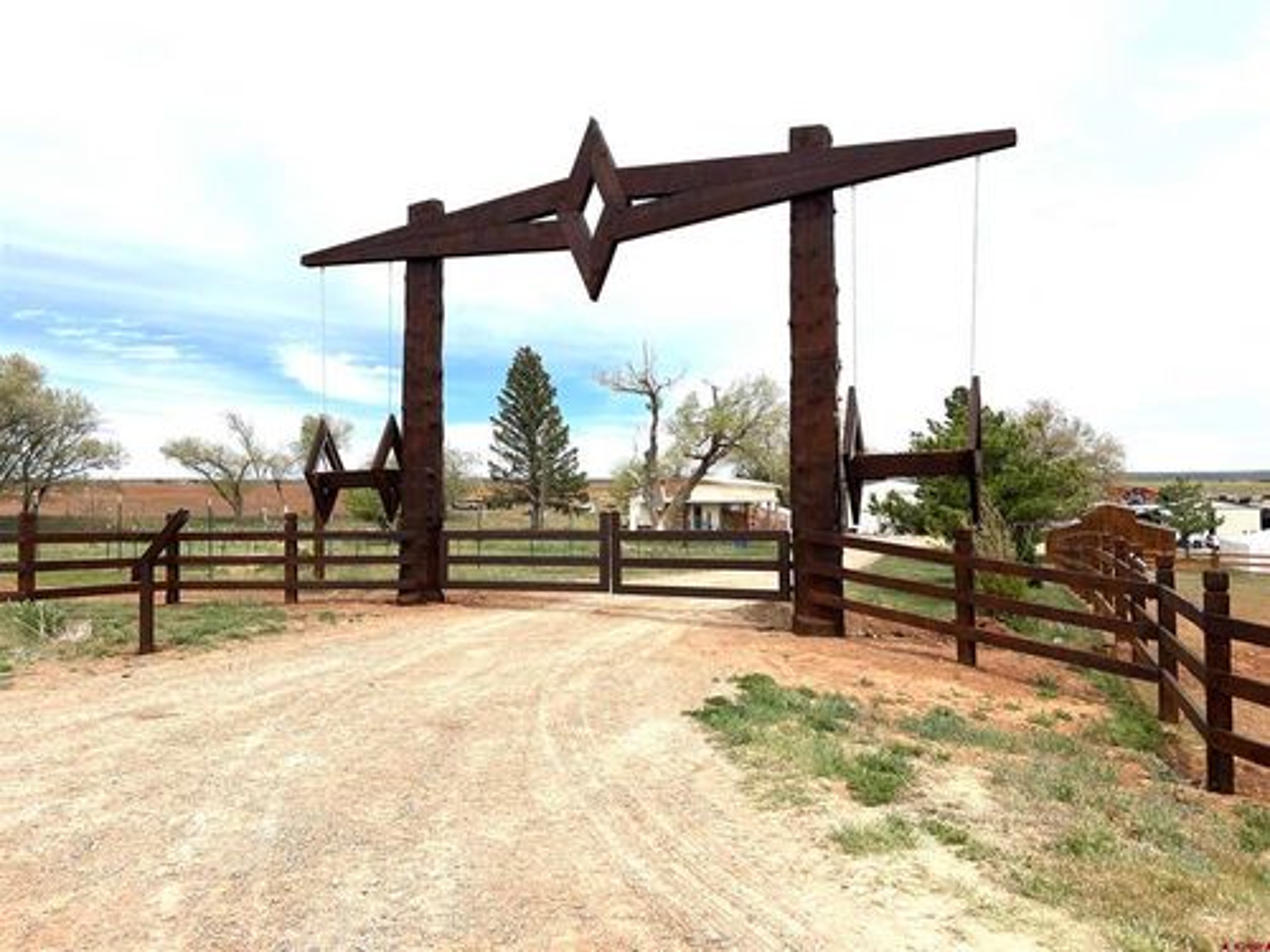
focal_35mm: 26
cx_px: 635
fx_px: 954
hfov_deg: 67.3
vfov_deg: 53.1
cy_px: 476
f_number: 1.5
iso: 50
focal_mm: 5.7
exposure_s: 1/6993
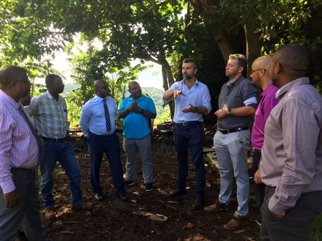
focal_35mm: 30
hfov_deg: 60.0
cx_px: 159
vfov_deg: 46.8
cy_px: 118
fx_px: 279
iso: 32
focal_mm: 4.15
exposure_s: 1/363
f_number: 2.2
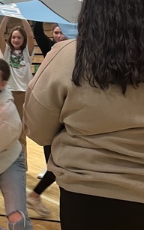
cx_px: -47
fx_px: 577
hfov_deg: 13.6
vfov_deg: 22.5
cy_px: 103
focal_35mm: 92
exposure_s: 1/60
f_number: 1.5
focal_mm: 5.7
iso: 160
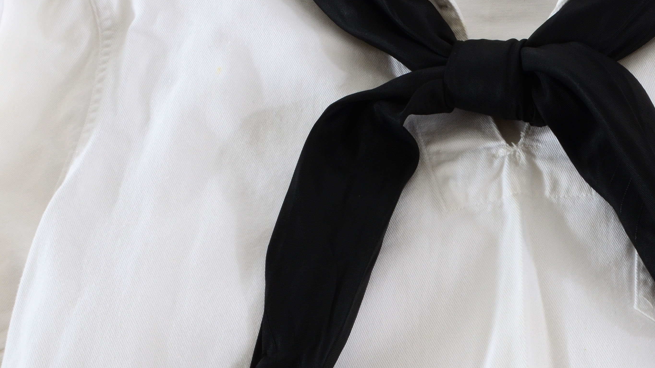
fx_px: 1181
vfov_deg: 17.6
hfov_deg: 30.6
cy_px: 283
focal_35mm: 68
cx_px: 472
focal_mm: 24
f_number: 22
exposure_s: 1/80
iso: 400
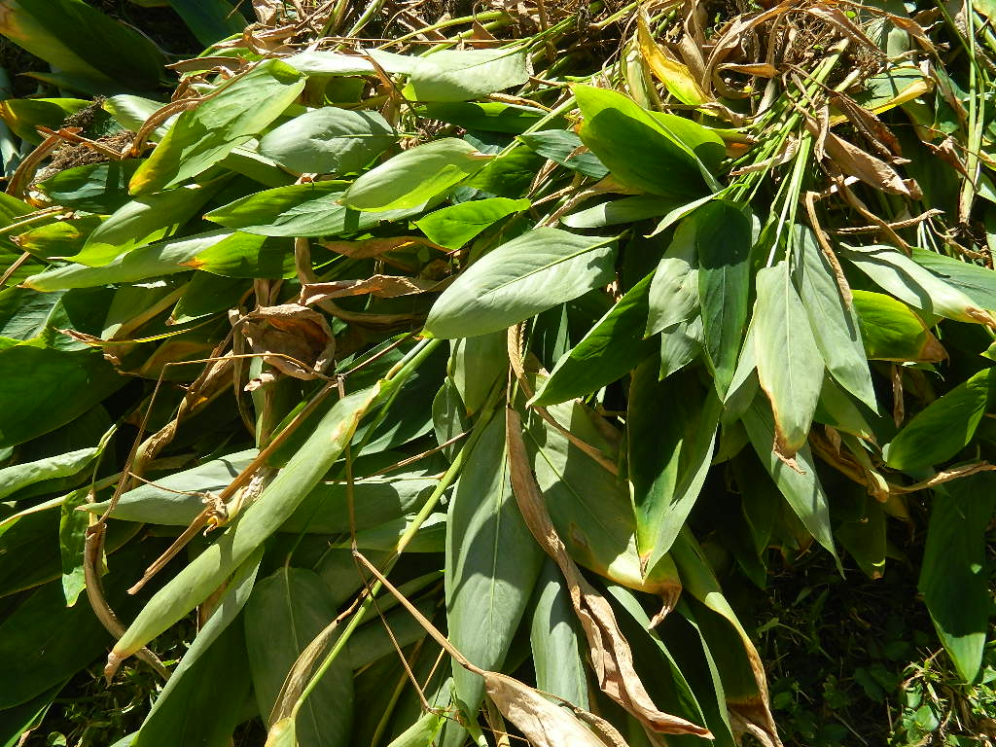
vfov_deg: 35.1
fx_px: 1180
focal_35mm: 41
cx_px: 498
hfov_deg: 45.8
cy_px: 374
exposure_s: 1/500
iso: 80
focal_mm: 7.3
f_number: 3.5
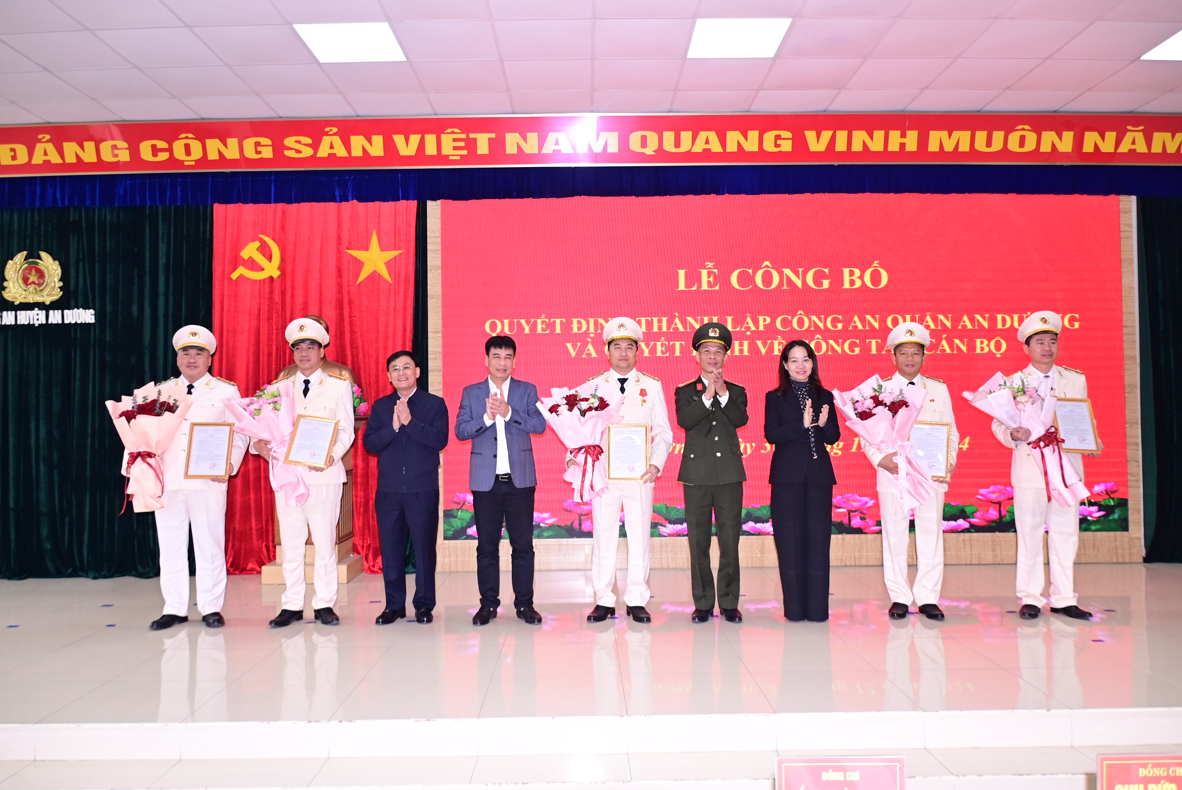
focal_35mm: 27
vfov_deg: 48.0
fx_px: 887
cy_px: 395
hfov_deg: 67.3
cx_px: 591
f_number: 4
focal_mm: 18
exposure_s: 1/200
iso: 800
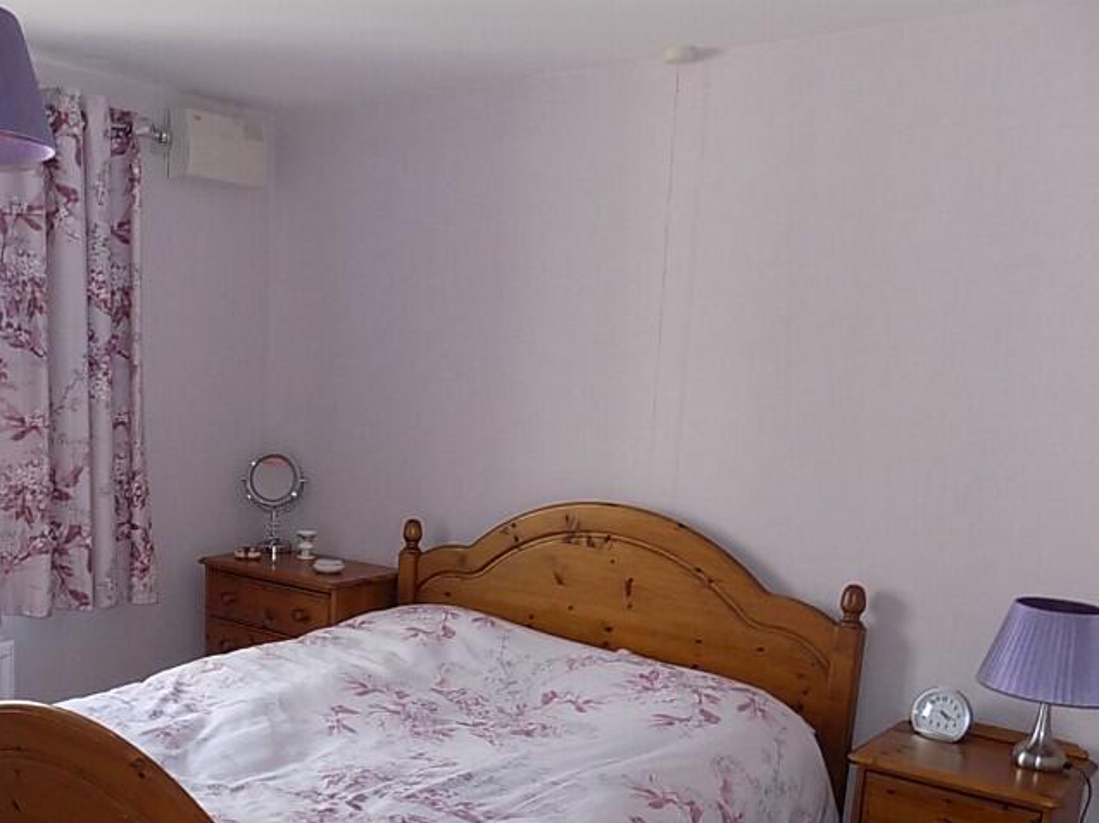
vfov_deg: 37.9
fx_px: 1174
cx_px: 345
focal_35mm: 37
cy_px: 592
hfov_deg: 49.1
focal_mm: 4
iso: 125
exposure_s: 1/30
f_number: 3.1
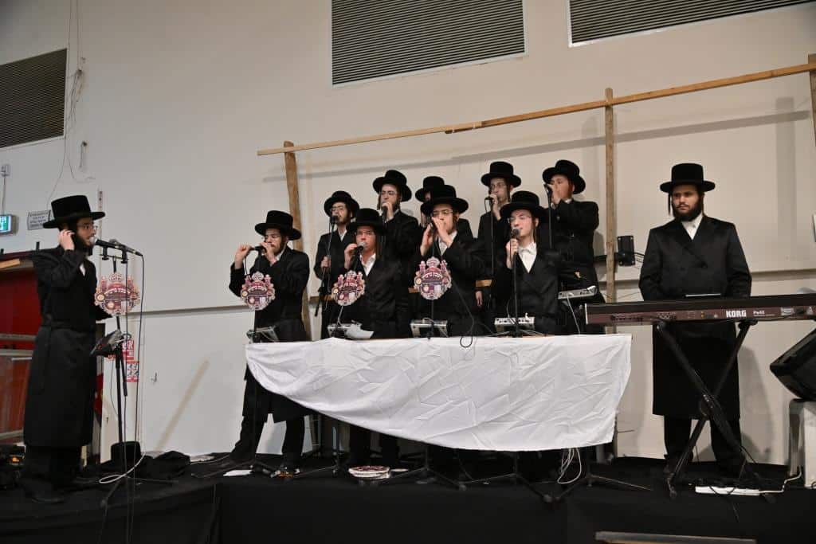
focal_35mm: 30
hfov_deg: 61.9
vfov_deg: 43.6
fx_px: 680
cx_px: 408
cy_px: 272
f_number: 4
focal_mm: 30
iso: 1000
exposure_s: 1/250
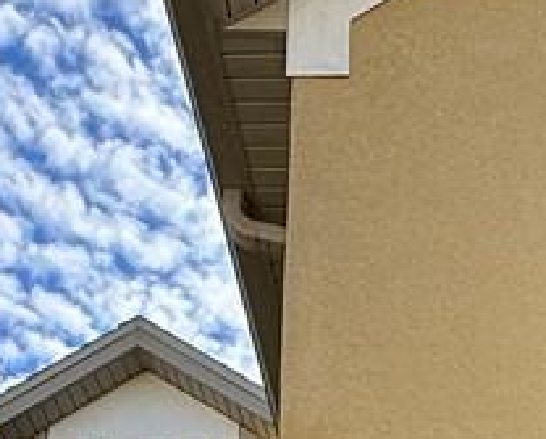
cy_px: 1167
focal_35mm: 105
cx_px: 559
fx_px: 1699
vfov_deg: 11.3
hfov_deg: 17.8
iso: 50
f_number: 2.2
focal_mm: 2.22
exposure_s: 1/796
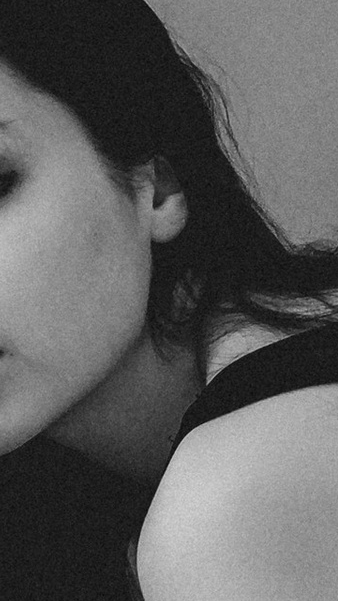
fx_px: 4159
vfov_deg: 8.3
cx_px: 464
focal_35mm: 261
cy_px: 173
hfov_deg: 4.6
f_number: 3.6
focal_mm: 26.5
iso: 500
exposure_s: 1/125
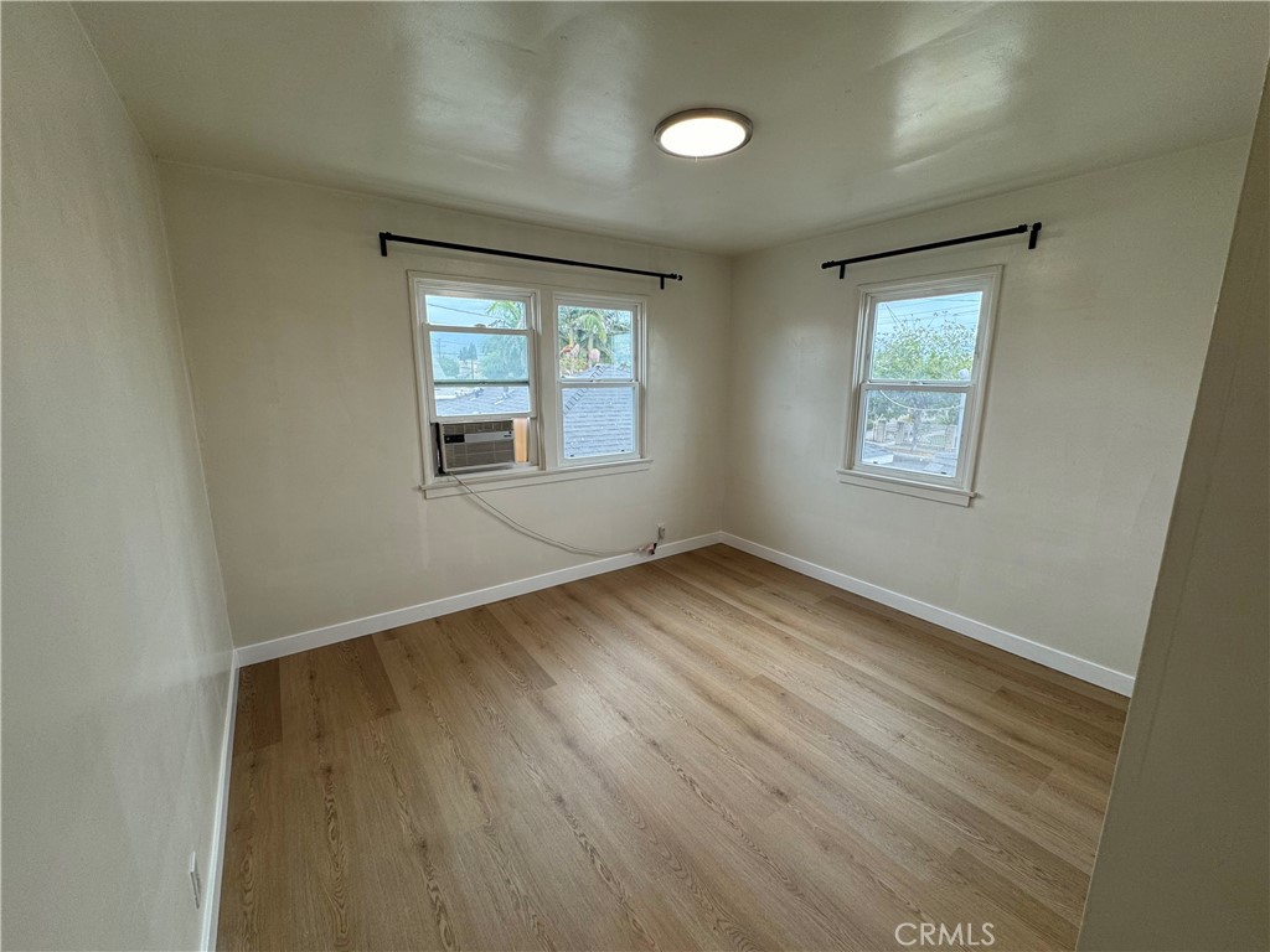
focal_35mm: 14
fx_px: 514
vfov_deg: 85.7
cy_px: 476
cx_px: 635
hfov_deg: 102.1
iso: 64
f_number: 2.2
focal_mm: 2.22
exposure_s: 1/120
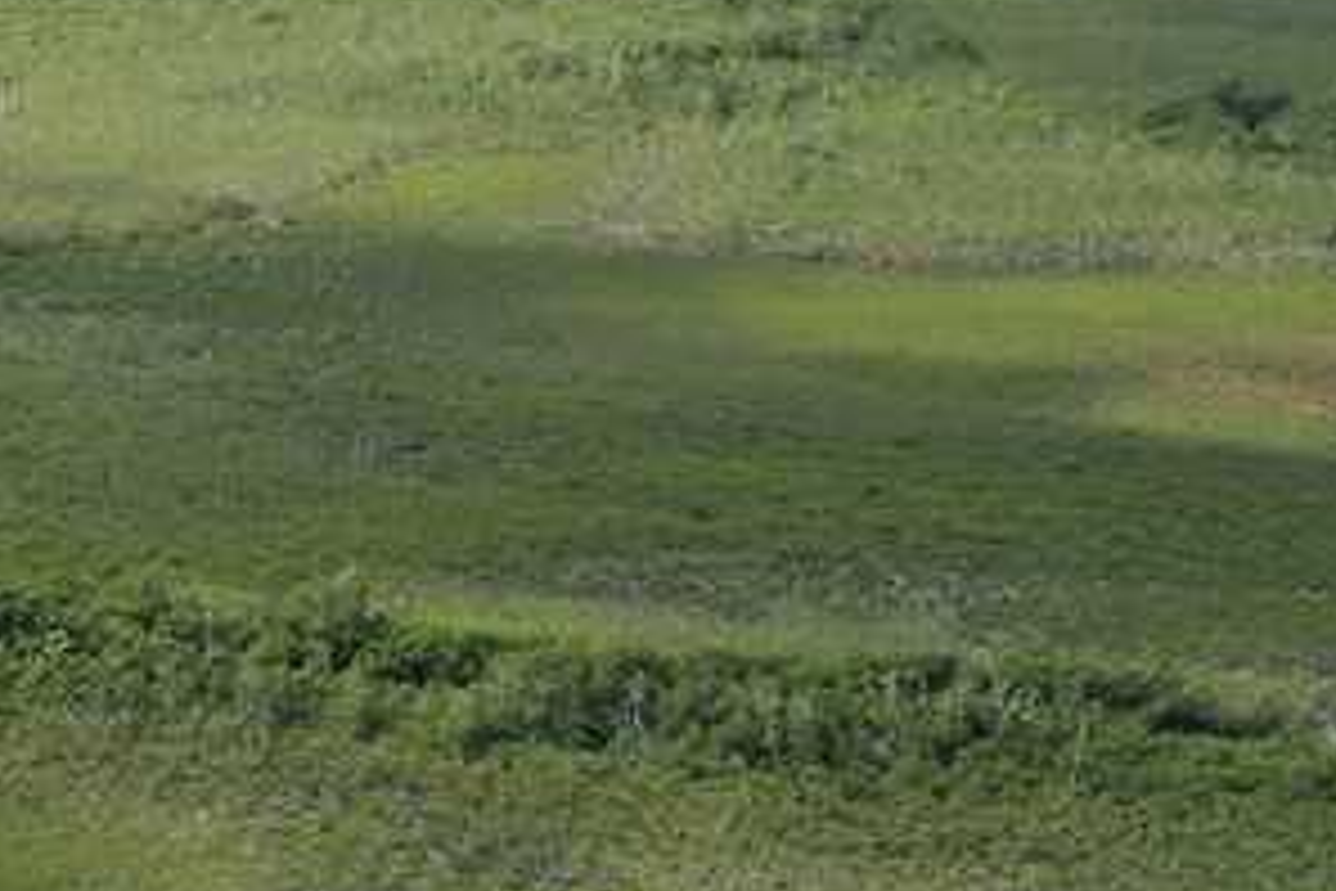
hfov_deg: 9.7
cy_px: 742
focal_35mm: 183
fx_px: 6791
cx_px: -2020
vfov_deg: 7.5
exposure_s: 1/320
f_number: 8
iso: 200
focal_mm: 34
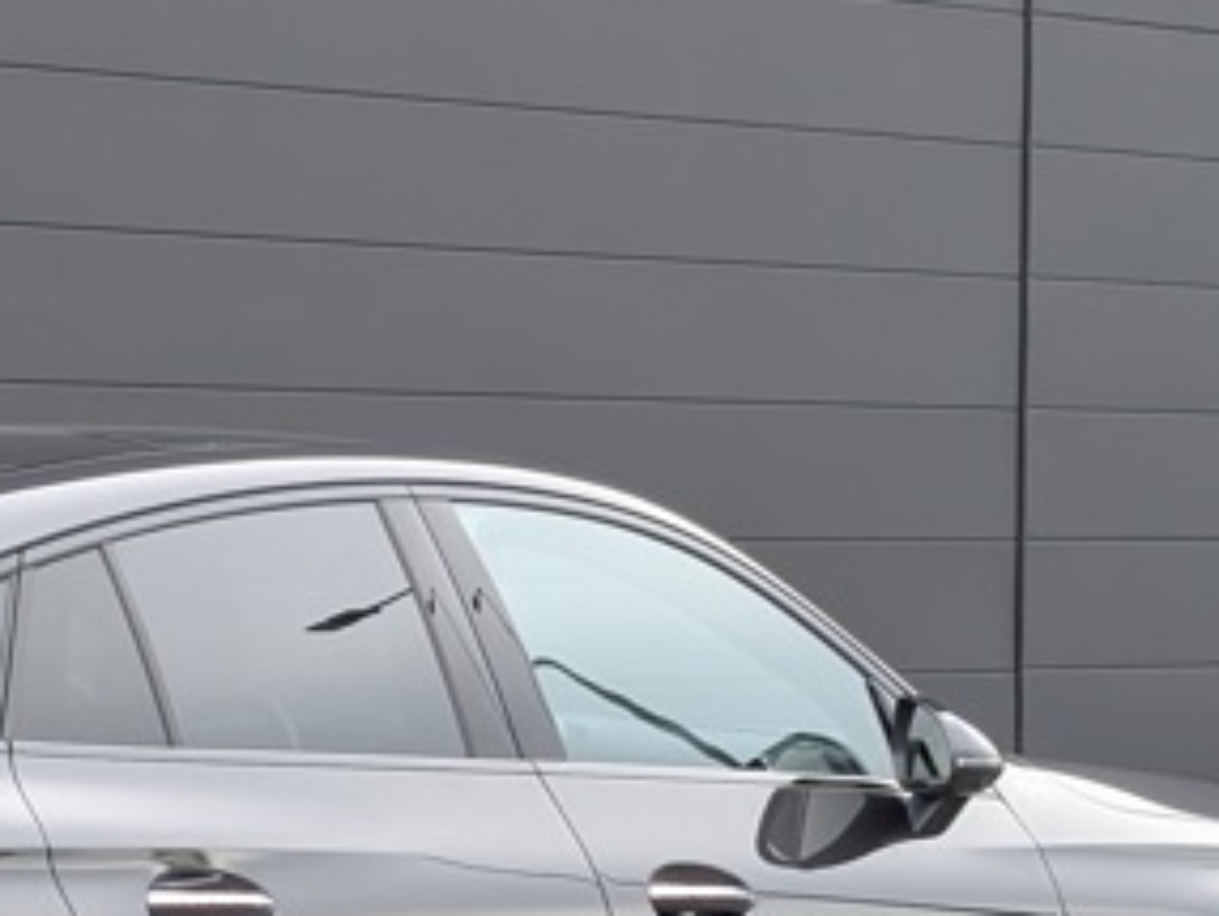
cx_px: 30
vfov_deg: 10.7
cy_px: 1014
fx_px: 4828
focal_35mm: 137
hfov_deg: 14.2
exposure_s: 1/194
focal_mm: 6.9
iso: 135
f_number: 1.68
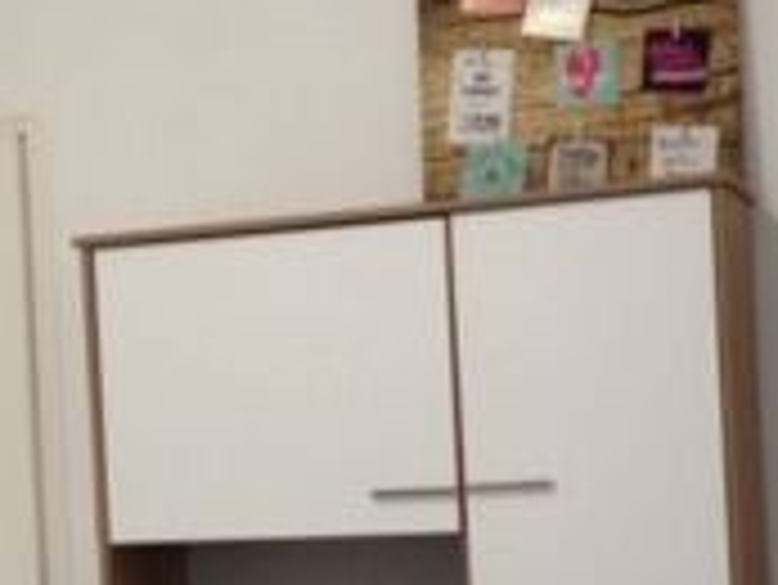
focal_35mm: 97
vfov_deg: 15.1
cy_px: 500
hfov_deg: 20.1
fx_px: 2182
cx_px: 198
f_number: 2.4
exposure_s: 1/20
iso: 100
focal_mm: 4.28
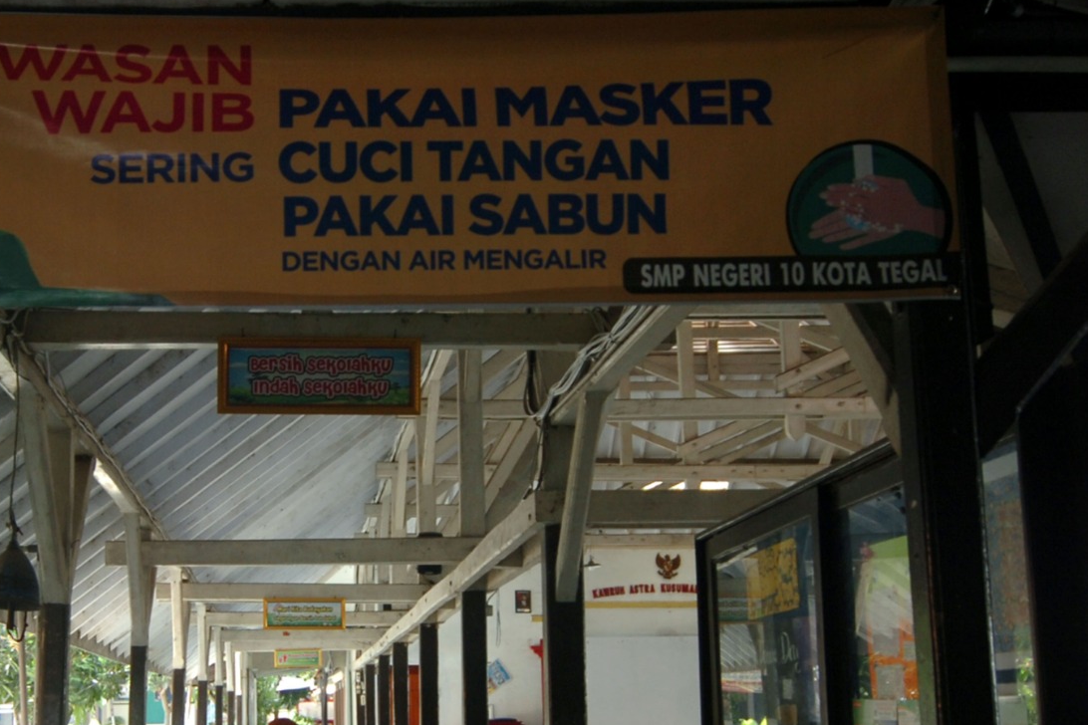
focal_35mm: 49
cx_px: 331
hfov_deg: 39.7
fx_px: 1481
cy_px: 525
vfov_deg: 27.2
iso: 400
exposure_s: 1/80
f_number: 4
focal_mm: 22
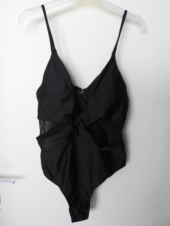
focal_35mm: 24
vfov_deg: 71.6
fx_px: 157
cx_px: 85
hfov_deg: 56.8
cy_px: 113
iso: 400
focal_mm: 4.3
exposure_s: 1/30
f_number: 3.3
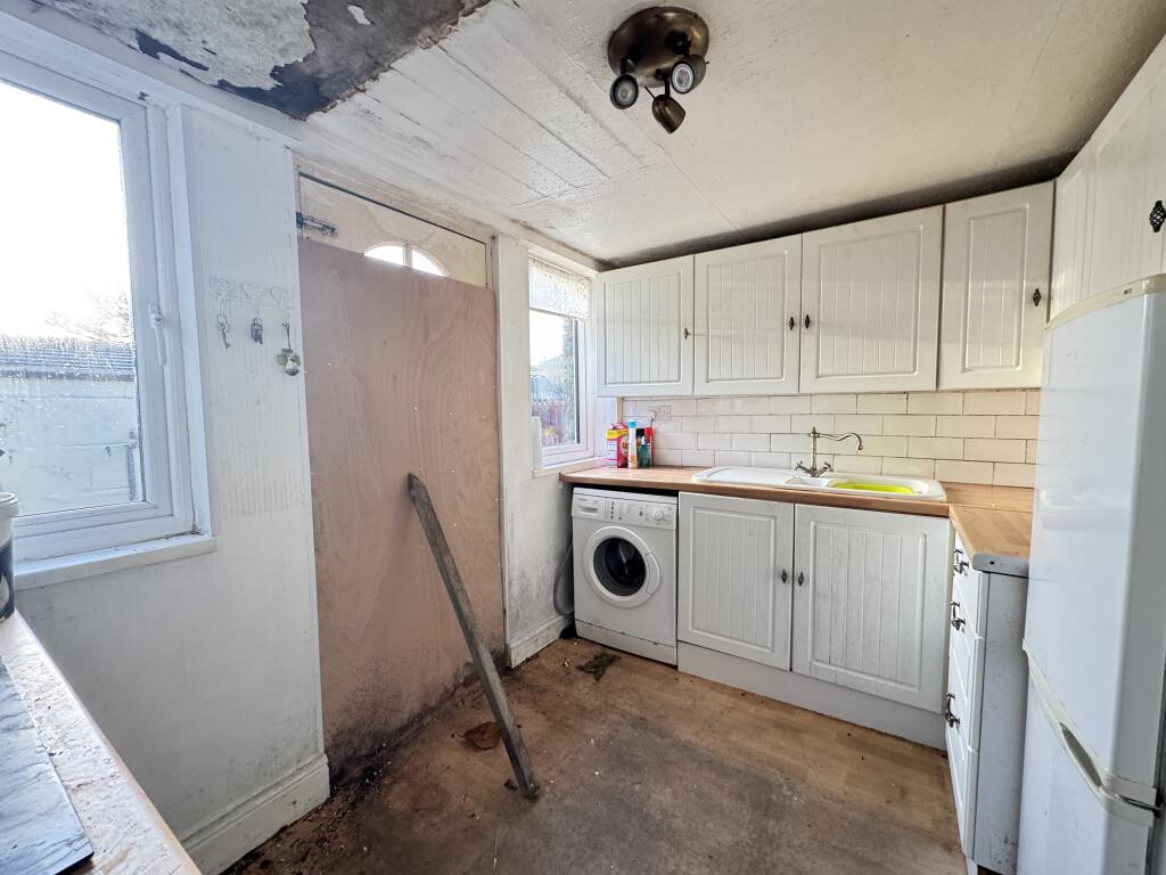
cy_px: 438
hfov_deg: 102.1
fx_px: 472
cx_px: 583
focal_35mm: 14
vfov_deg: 85.7
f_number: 2.2
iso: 320
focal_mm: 2.22
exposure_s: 1/74
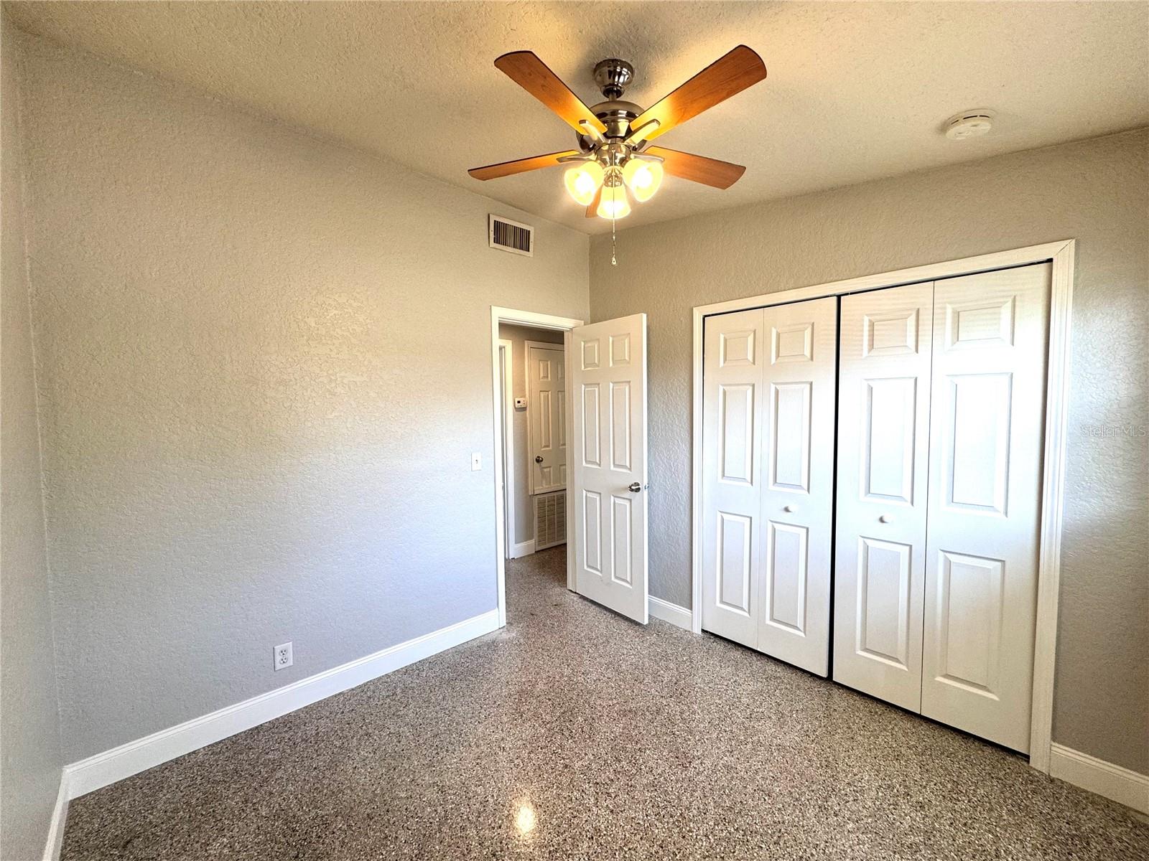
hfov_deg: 102.1
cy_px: 430
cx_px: 574
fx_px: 465
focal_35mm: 14
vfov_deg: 85.7
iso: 100
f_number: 2.2
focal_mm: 2.22
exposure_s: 1/120
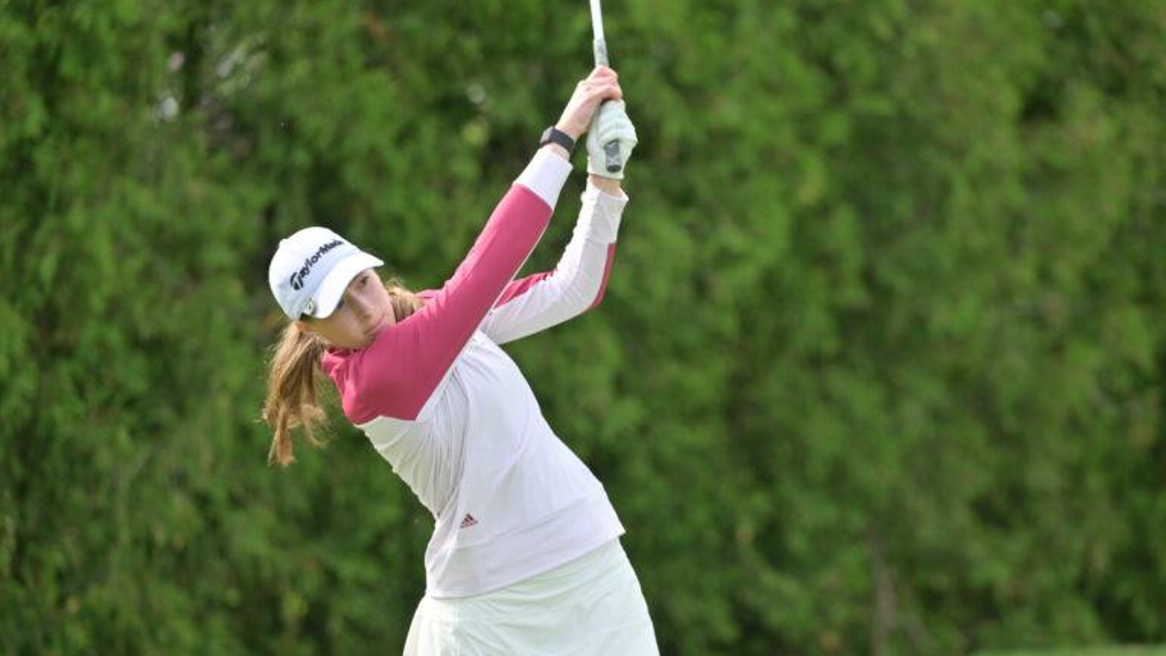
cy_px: 366
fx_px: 6493
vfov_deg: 5.8
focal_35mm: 210
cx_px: 583
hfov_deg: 10.3
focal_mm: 200
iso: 100
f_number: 3.5
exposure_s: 1/640
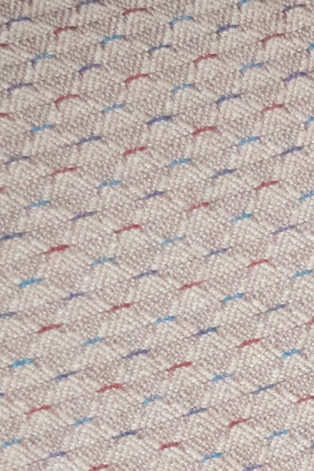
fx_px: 2922
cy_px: 606
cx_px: 800
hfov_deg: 5.9
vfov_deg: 9.1
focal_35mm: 223
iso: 5600
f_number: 4.2
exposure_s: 1/60
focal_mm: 31
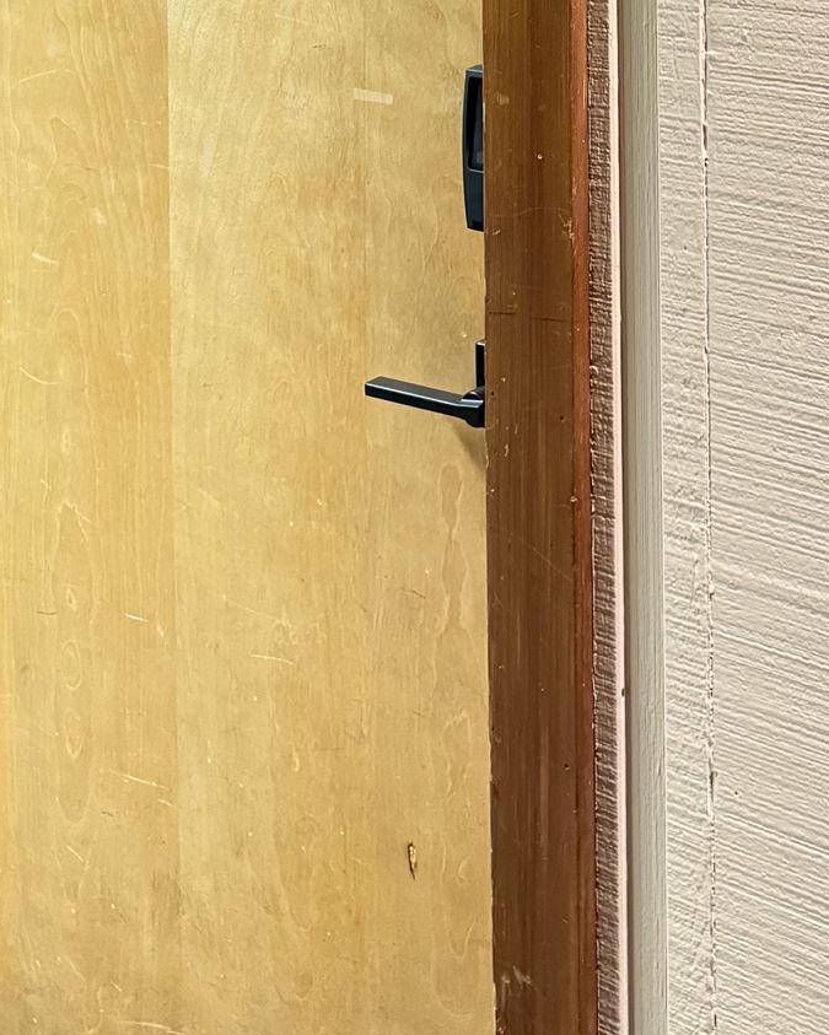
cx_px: 669
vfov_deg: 25.9
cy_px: -255
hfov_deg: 23.5
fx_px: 1962
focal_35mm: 64
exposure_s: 1/30
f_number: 1.78
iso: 1000
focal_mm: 6.76
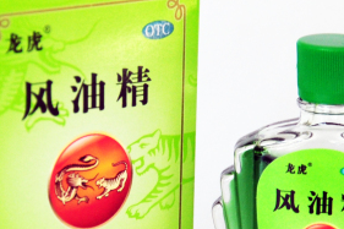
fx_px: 3476
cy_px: 138
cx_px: 159
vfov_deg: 3.8
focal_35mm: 364
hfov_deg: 5.7
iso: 1000
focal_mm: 100
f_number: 5.6
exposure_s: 1/60
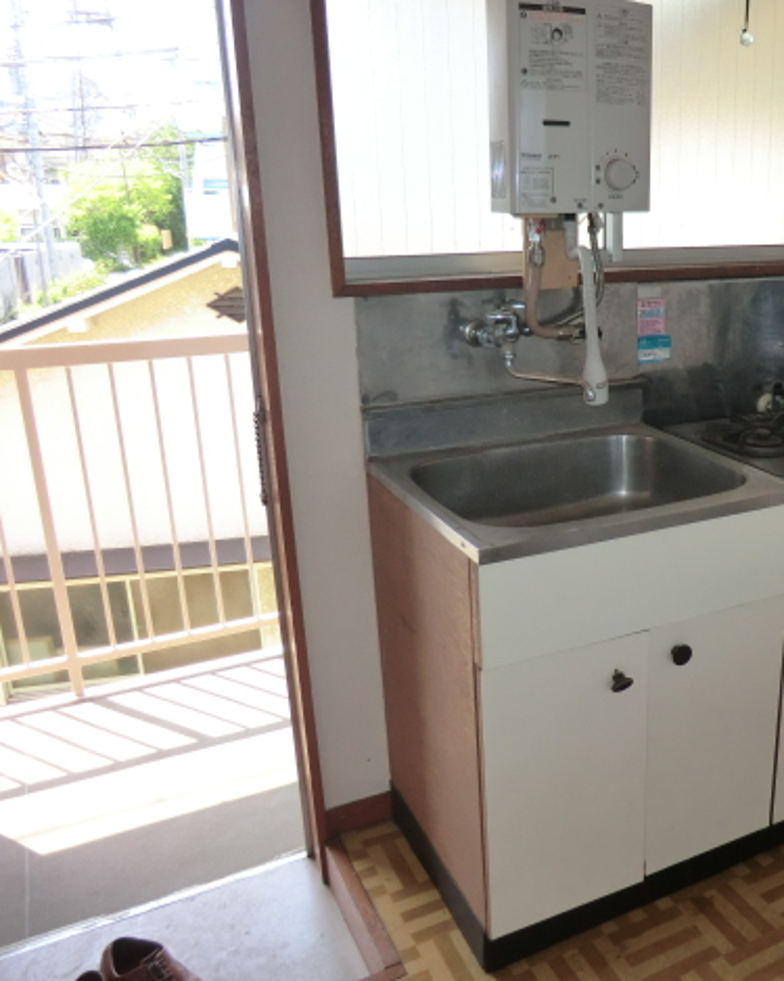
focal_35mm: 32
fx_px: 928
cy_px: 485
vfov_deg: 55.7
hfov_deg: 43.2
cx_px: 650
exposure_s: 1/60
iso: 80
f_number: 3.2
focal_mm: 4.3
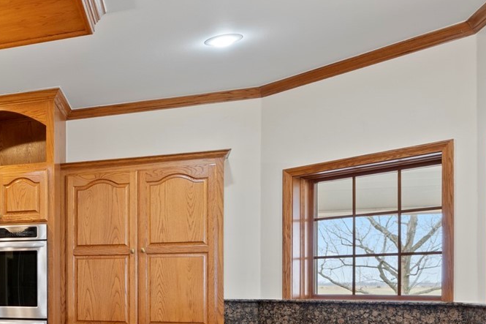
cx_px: -167
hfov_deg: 30.5
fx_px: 661
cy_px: 290
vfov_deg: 26.6
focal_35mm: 49
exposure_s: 1/2
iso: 250
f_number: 9
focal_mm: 16
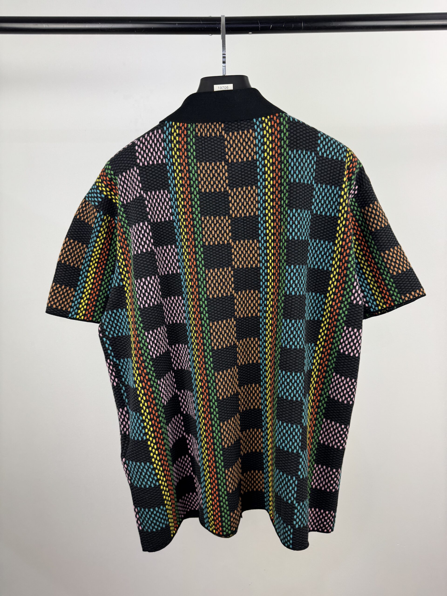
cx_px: 224
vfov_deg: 71.6
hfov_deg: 56.8
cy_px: 298
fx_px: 413
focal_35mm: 24
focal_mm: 6.76
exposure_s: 1/100
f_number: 1.78
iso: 64
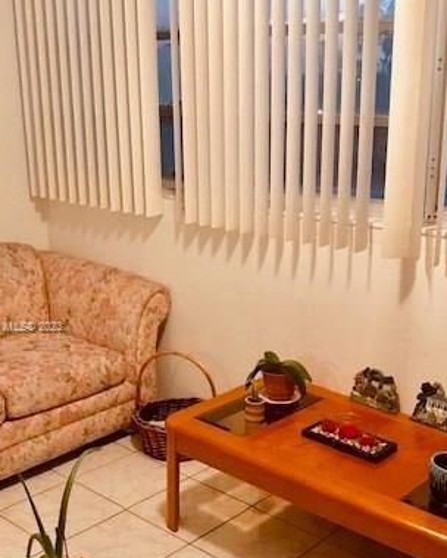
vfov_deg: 40.2
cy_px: 327
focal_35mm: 46
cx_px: 247
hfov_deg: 32.7
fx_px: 761
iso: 80
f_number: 1.8
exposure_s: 1/15
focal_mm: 3.99
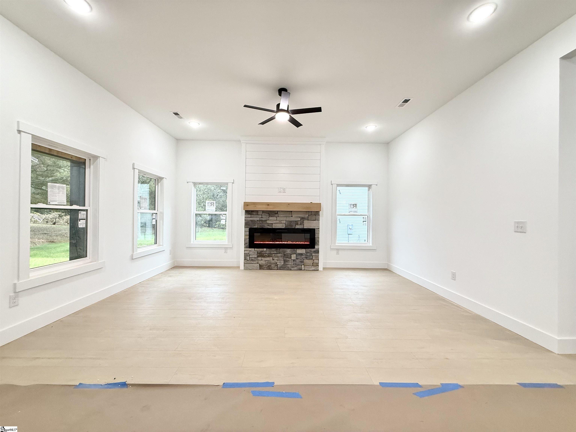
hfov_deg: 102.1
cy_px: 216
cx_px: 288
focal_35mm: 14
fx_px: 233
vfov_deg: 85.7
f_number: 2.2
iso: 250
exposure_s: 1/120
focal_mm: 2.22
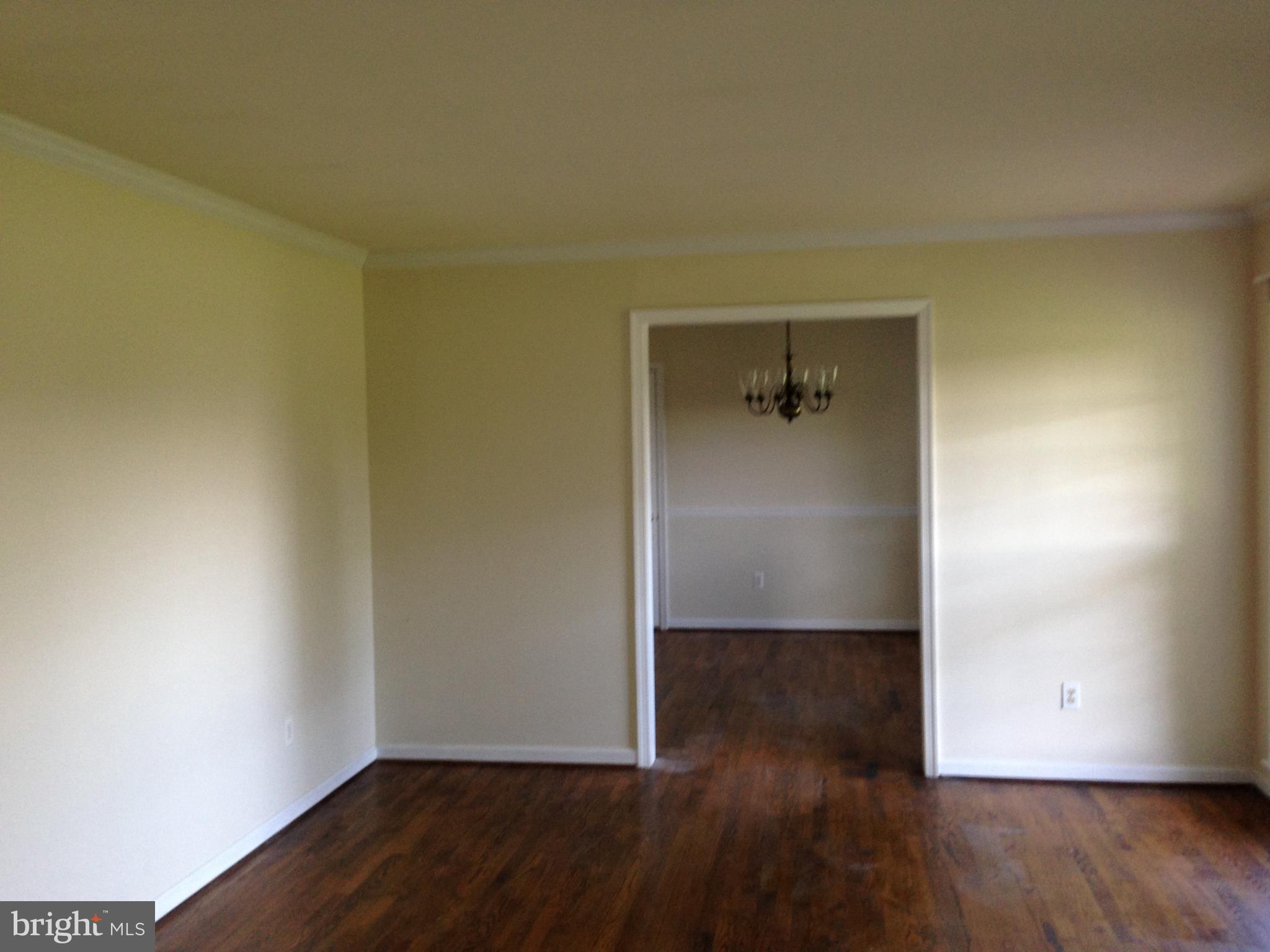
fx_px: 1211
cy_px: 476
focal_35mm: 33
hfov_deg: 55.4
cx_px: 635
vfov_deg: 42.9
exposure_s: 1/20
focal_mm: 4.13
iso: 100
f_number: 2.4
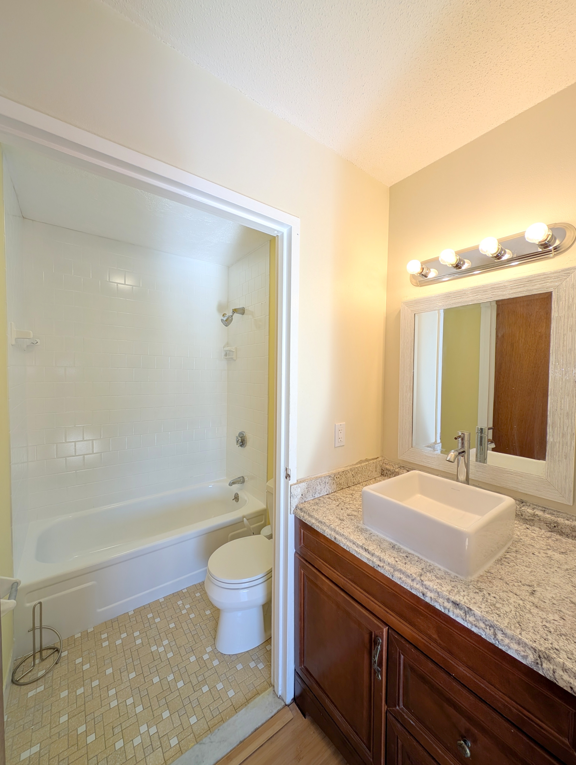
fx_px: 266
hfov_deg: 94.6
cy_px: 382
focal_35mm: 12
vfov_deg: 110.5
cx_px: 288
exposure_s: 1/147
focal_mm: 2.23
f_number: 1.95
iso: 41
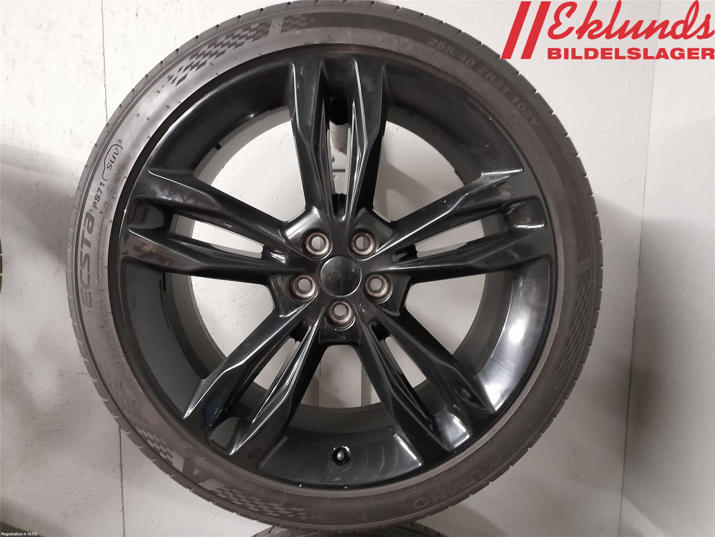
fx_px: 516
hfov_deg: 69.4
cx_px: 358
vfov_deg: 54.9
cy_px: 268
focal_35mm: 25
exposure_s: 1/20
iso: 1000
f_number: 2
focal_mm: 4.6
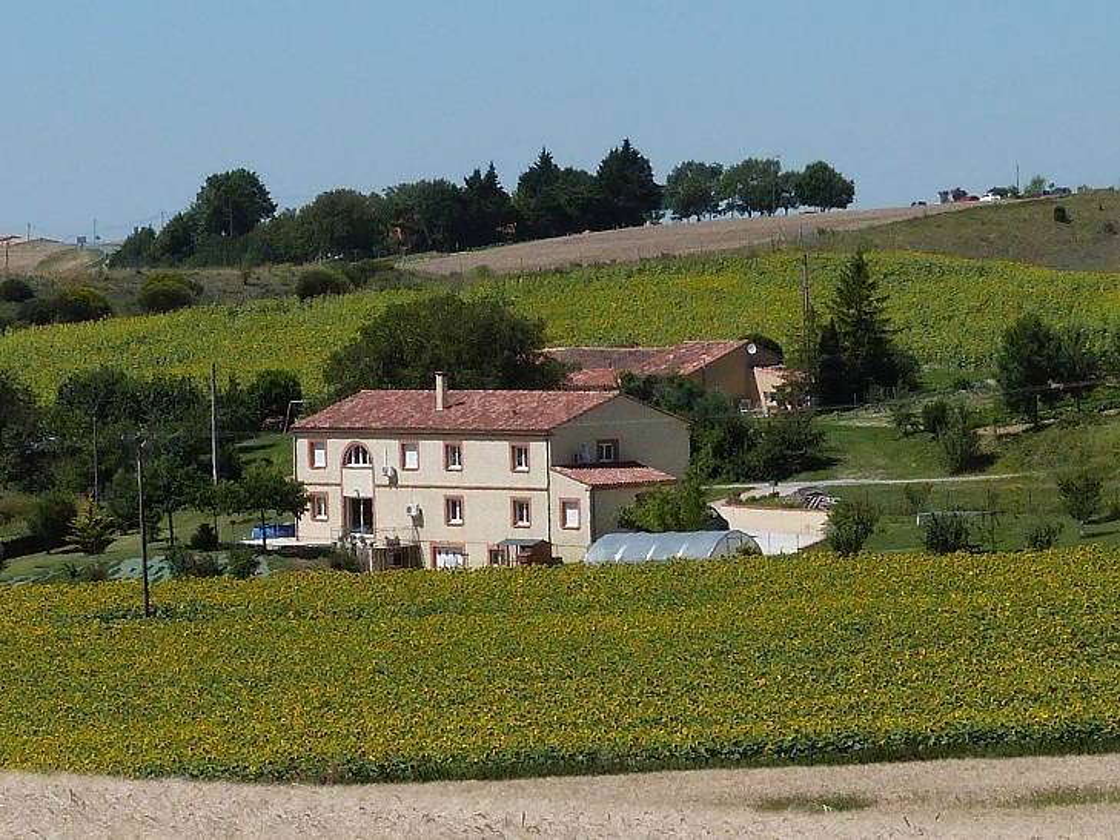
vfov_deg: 24.4
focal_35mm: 60
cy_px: 420
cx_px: 560
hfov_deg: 32.2
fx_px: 1942
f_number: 5.6
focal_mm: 10.8
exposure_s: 1/640
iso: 100
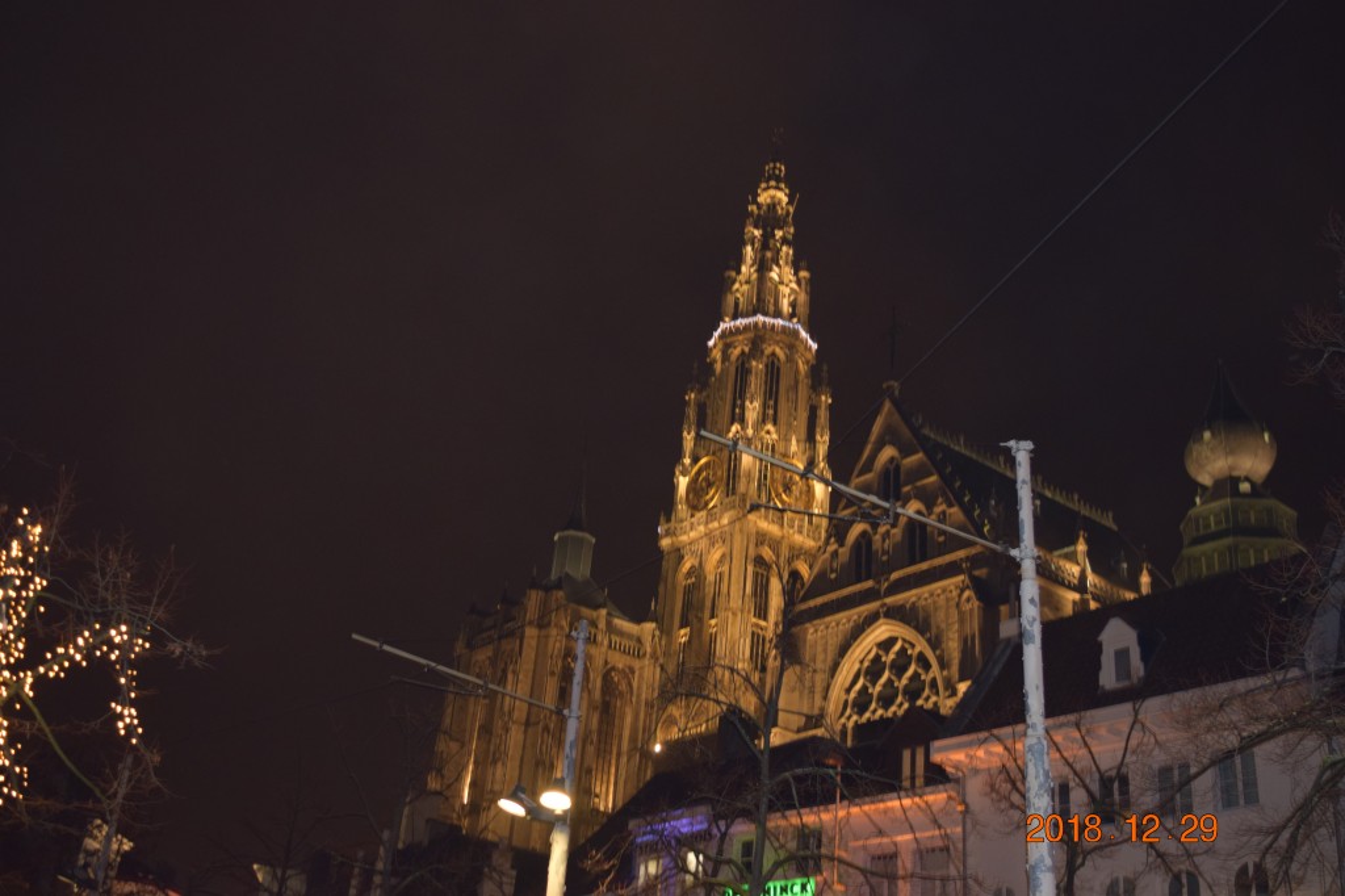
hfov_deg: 51.3
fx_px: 1401
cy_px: 448
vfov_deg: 35.5
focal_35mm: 38
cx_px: 672
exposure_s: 1/20
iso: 800
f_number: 4
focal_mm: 25
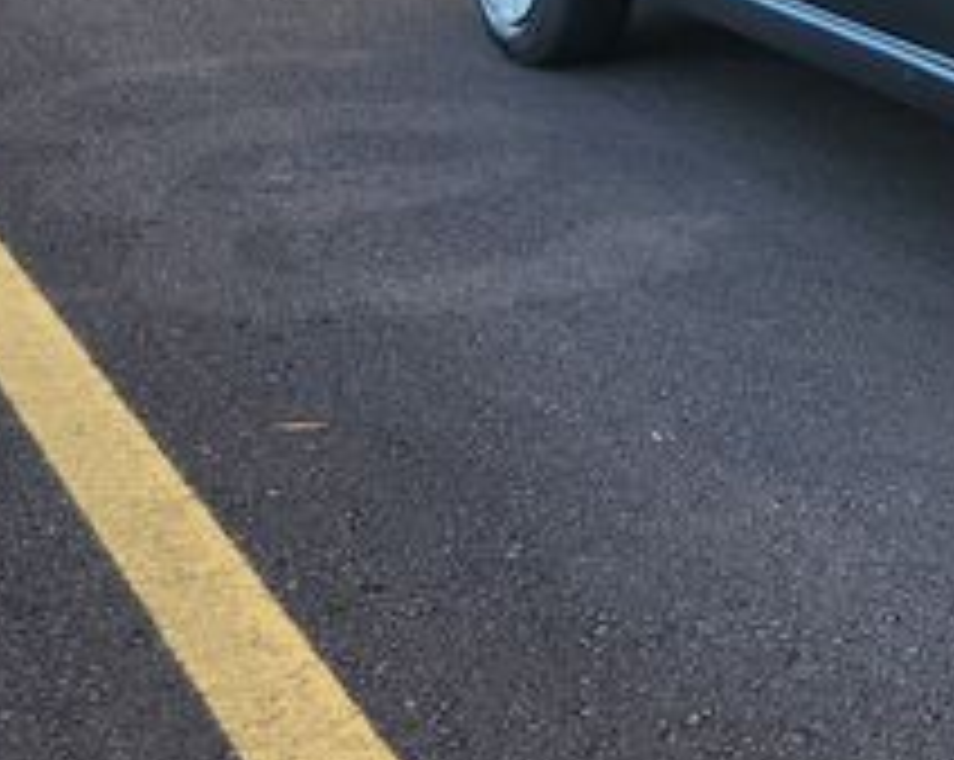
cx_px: 1323
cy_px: -144
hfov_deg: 20.0
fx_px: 2425
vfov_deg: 17.1
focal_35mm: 86
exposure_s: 1/180
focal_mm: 5.4
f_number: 1.8
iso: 50
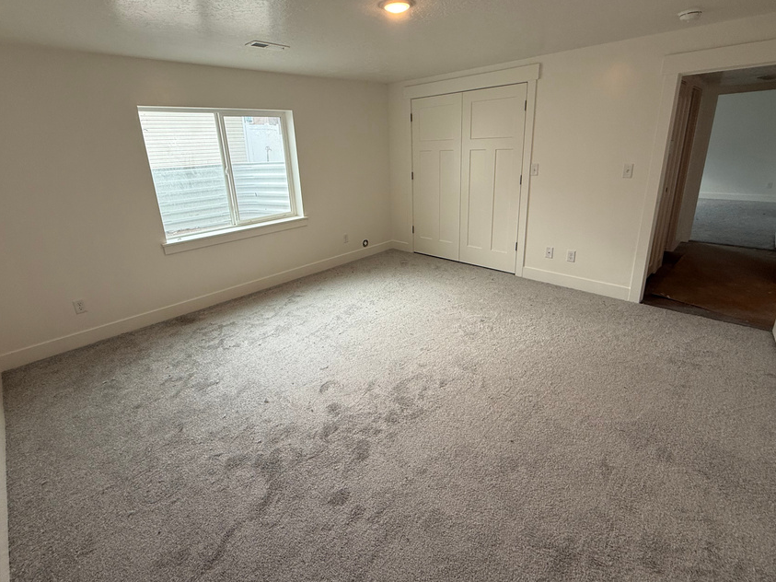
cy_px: 254
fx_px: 381
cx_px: 379
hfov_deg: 91.0
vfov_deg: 74.4
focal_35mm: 17
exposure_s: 1/120
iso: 100
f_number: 2.2
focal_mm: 2.22
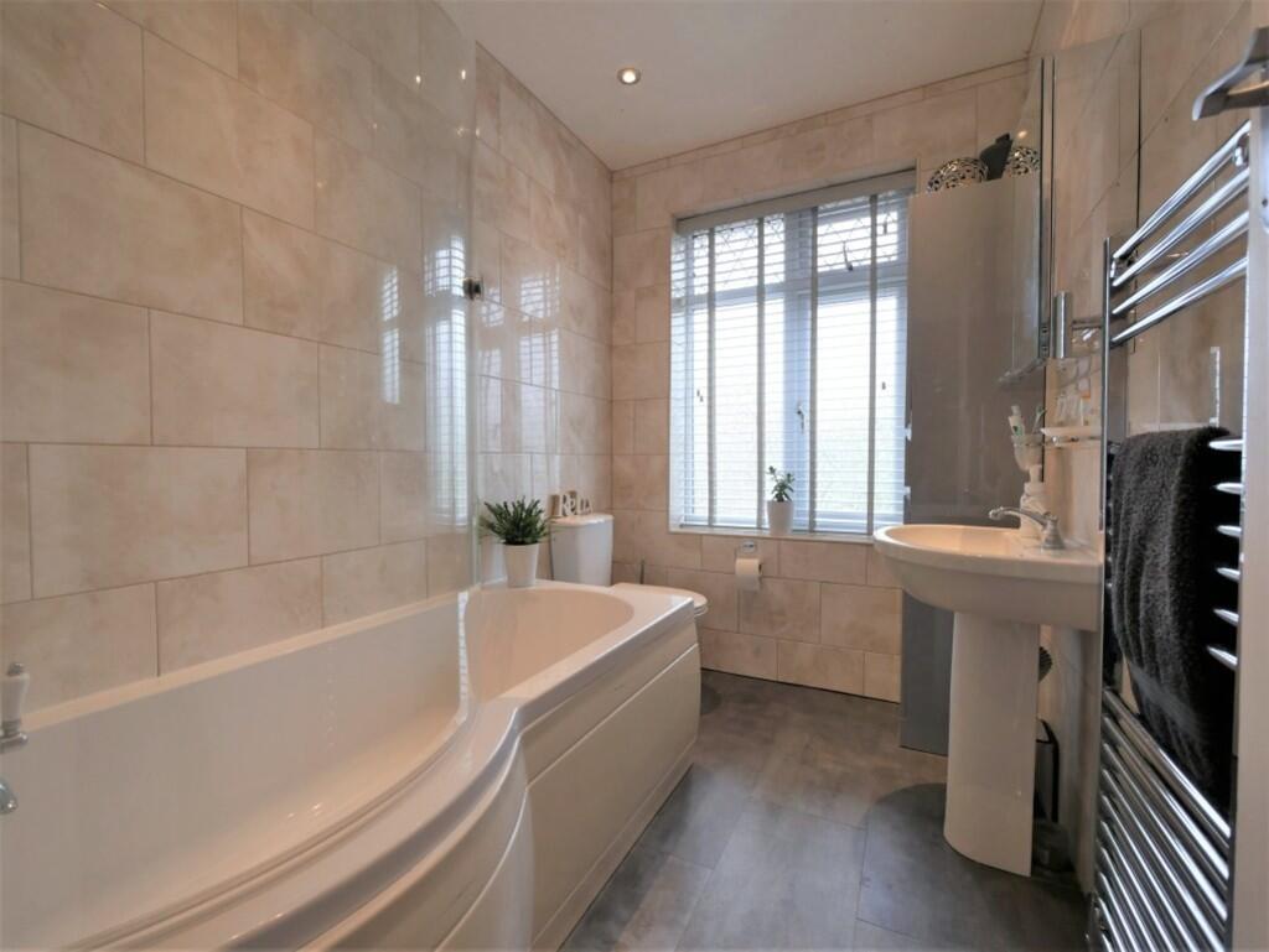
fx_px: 513
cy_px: 476
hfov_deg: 102.0
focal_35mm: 14
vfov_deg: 85.7
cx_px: 634
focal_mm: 7
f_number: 4
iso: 200
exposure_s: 1/60
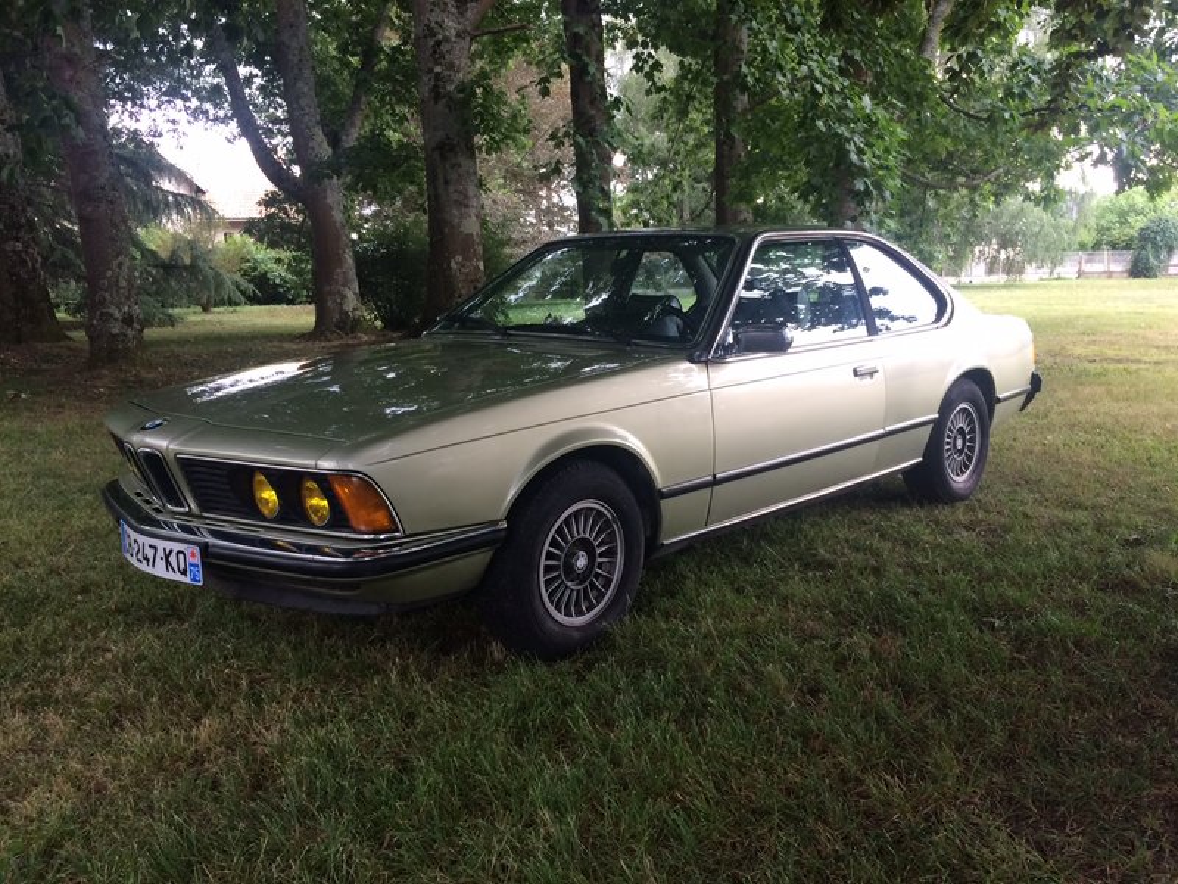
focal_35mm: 29
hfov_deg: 61.7
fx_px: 987
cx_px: 589
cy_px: 442
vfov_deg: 48.2
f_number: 2.2
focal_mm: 4.15
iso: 40
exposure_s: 1/33
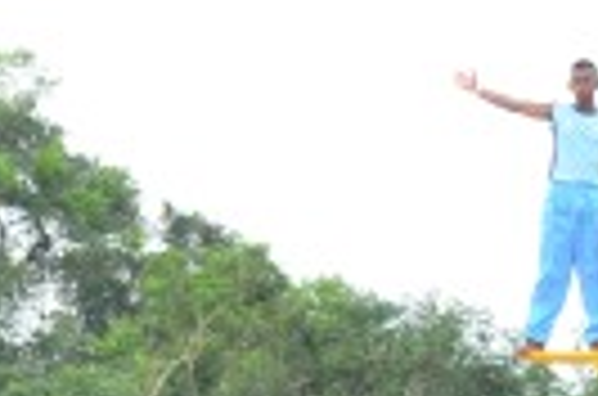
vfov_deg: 3.9
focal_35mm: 351
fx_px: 5817
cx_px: 836
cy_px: 452
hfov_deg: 5.8
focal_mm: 52
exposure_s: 1/250
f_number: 7.1
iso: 320
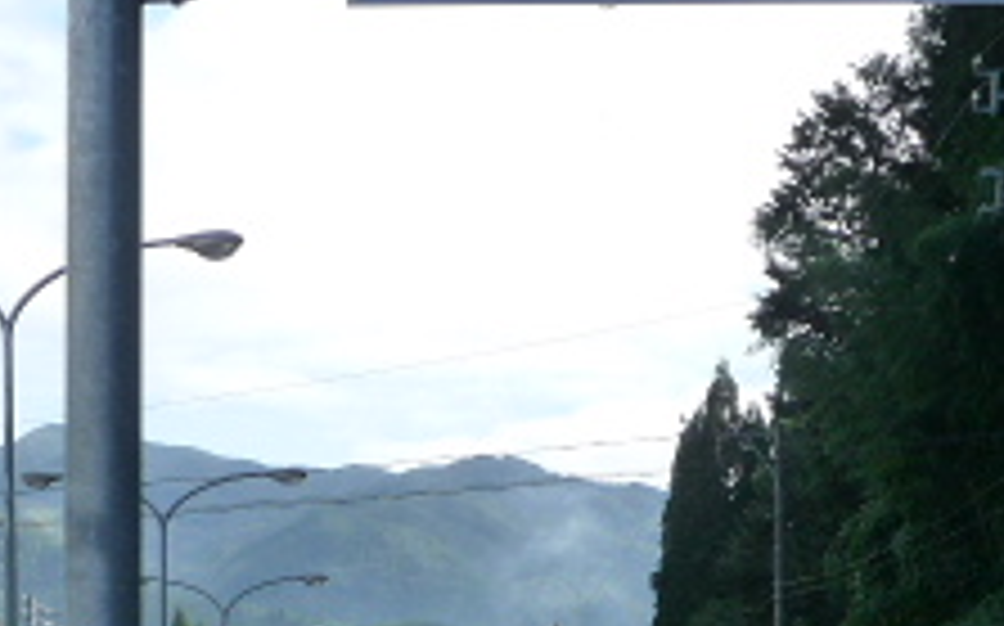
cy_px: 680
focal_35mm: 128
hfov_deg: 16.3
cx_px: 311
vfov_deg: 10.1
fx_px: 3500
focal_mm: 7.3
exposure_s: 1/640
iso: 160
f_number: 4.1
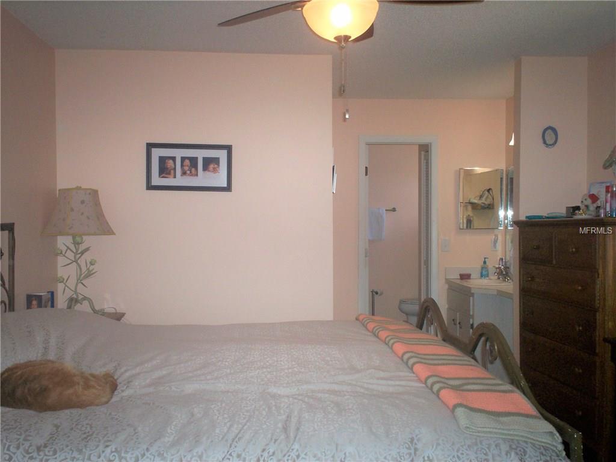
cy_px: 231
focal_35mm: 36
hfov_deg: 51.4
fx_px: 641
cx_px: 308
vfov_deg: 39.7
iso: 140
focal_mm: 6
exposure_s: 1/60
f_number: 4.5
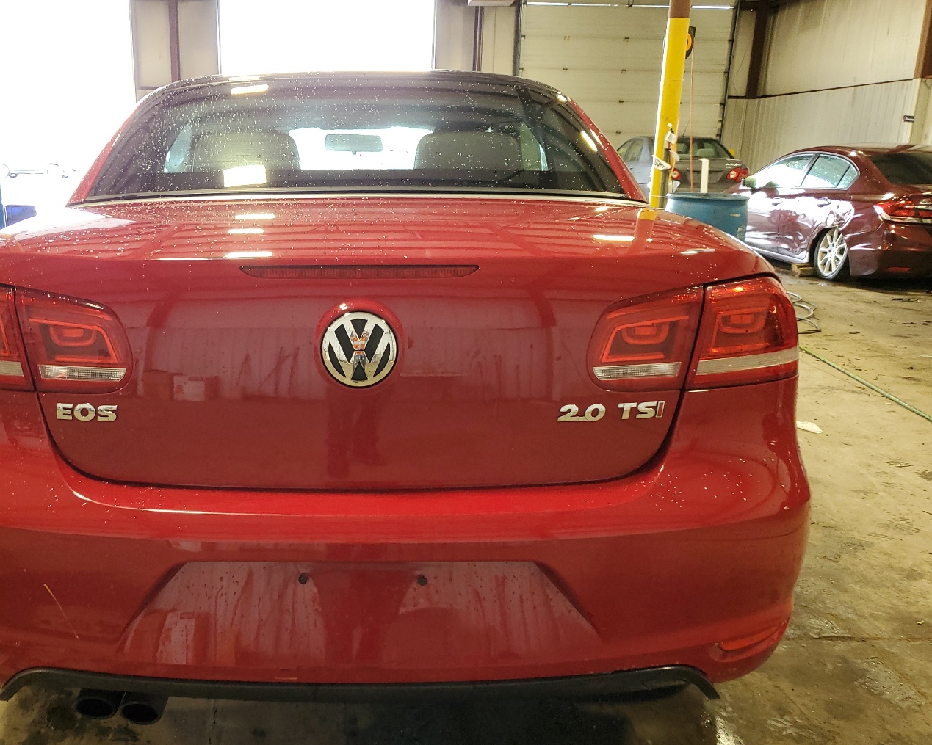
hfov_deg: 55.2
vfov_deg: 45.7
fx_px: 883
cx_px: 362
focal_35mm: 32
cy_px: 421
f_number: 1.5
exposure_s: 1/60.2
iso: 138
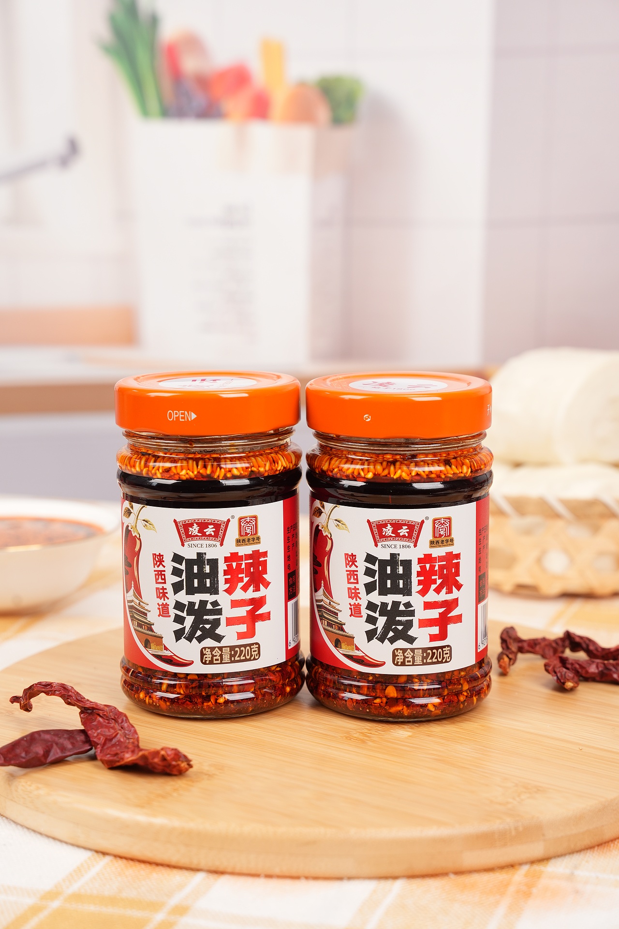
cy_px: 464
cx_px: 310
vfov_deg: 30.2
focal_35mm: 67
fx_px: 1723
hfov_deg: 20.4
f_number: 7.1
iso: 500
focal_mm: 66.8
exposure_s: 1/100
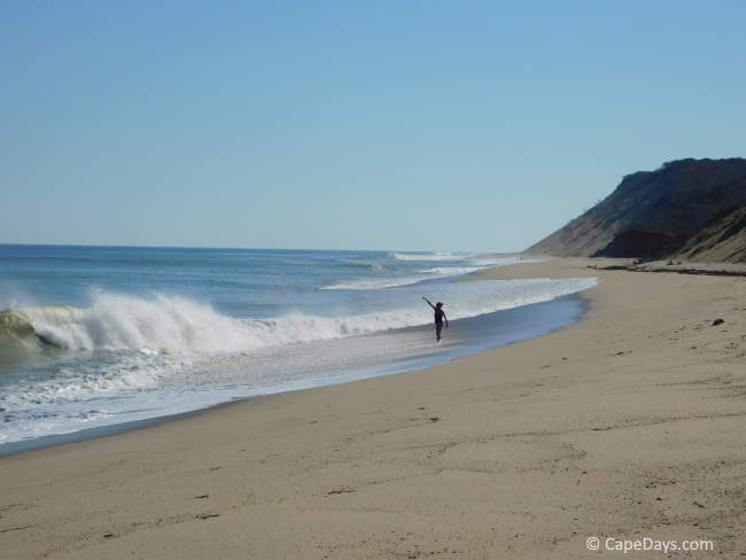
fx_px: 2479
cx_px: 373
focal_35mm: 115
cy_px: 280
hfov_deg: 17.1
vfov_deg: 12.9
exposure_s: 1/640
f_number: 9.6
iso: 125
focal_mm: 20.3
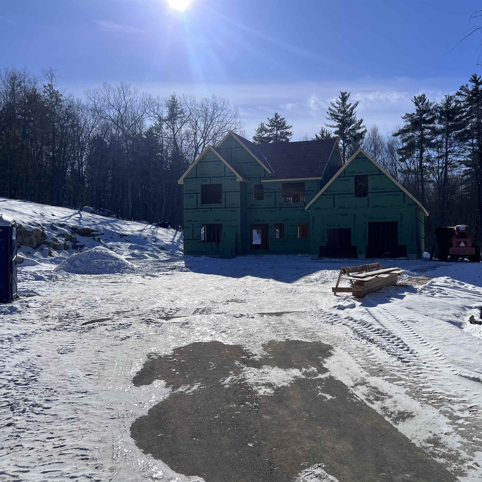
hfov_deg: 51.7
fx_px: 488
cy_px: 244
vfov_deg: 52.5
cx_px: 313
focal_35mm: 31
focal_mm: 5.7
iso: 50
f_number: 1.5
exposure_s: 1/12658
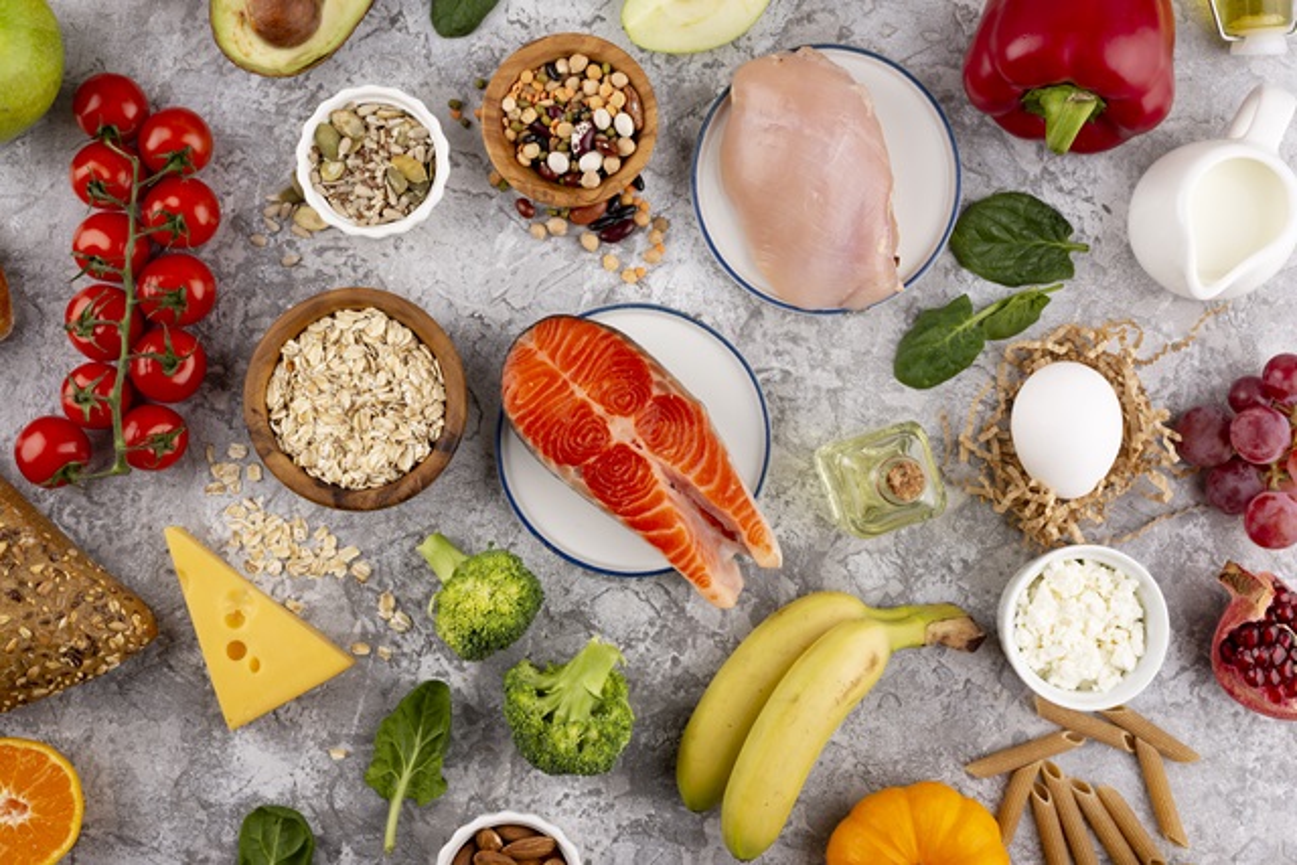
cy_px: 432
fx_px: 1802
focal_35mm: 50
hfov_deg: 39.6
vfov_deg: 27.0
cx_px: 648
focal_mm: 50
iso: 100
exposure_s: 1/100
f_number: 9
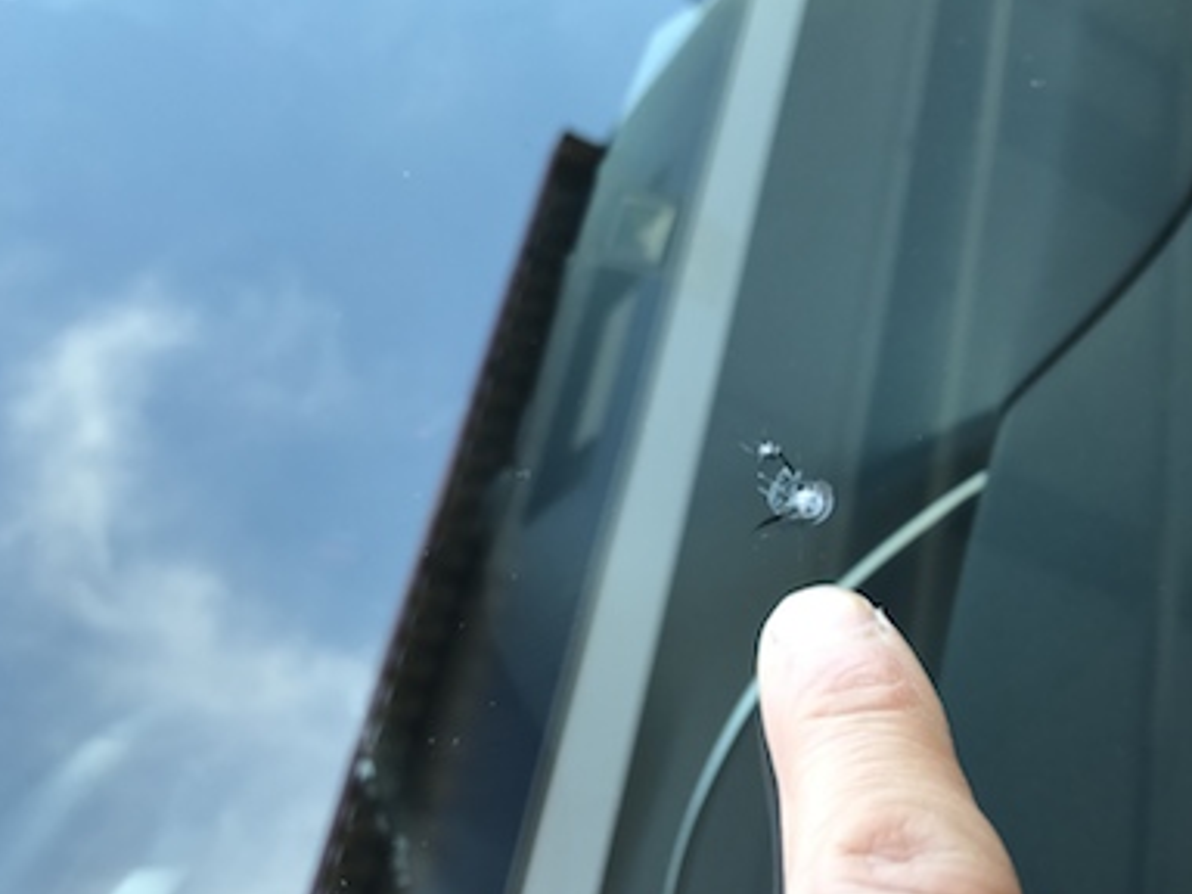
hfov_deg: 52.2
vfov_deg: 40.7
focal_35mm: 35
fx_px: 1205
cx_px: 723
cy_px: 453
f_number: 1.8
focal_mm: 3.99
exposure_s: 1/120
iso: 32
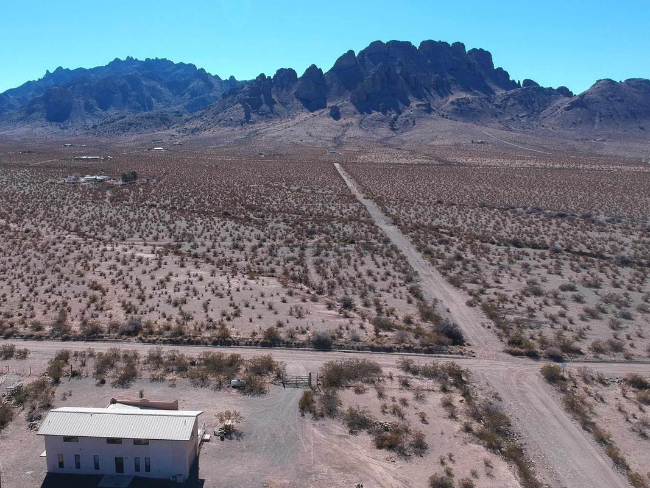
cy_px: 267
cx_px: 277
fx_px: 563
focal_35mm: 30
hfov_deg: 59.7
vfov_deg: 46.7
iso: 100
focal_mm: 4.49
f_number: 2.6
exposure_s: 1/1250
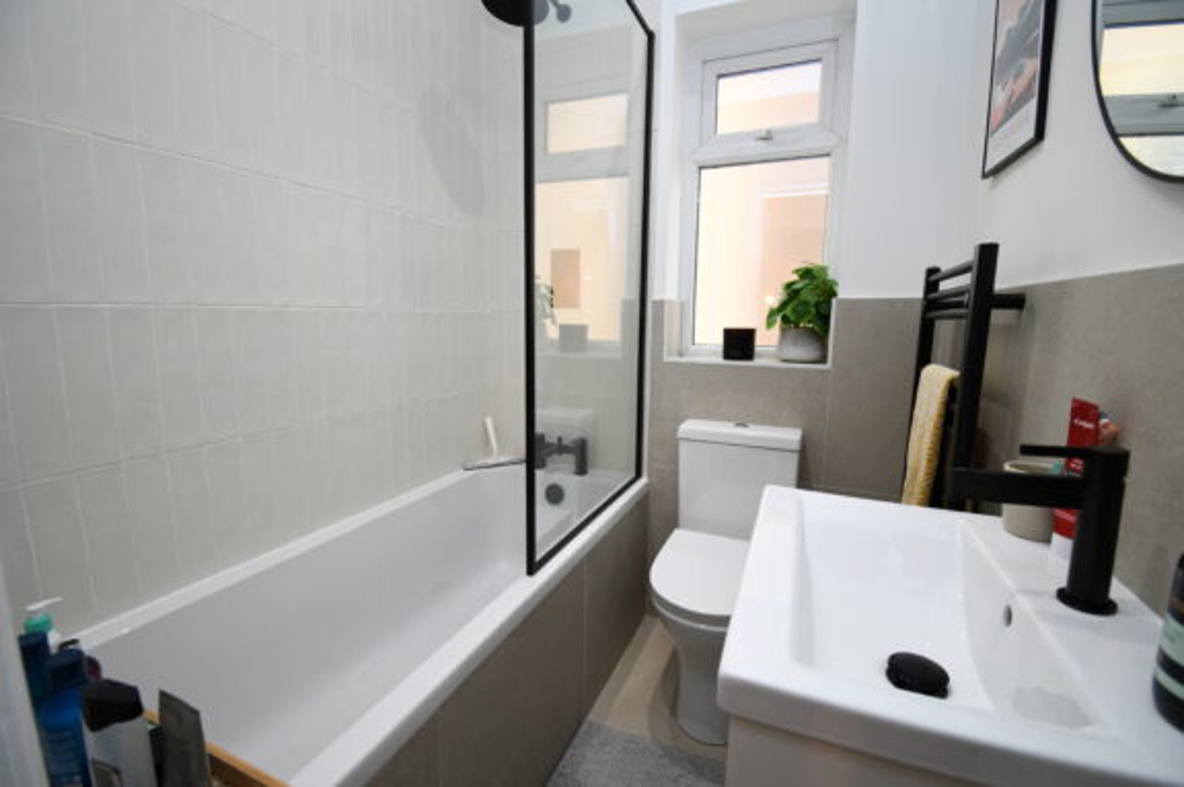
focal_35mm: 15
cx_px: 592
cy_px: 394
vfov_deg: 77.2
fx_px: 493
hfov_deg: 100.4
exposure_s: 1/100
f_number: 5
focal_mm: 10
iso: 560
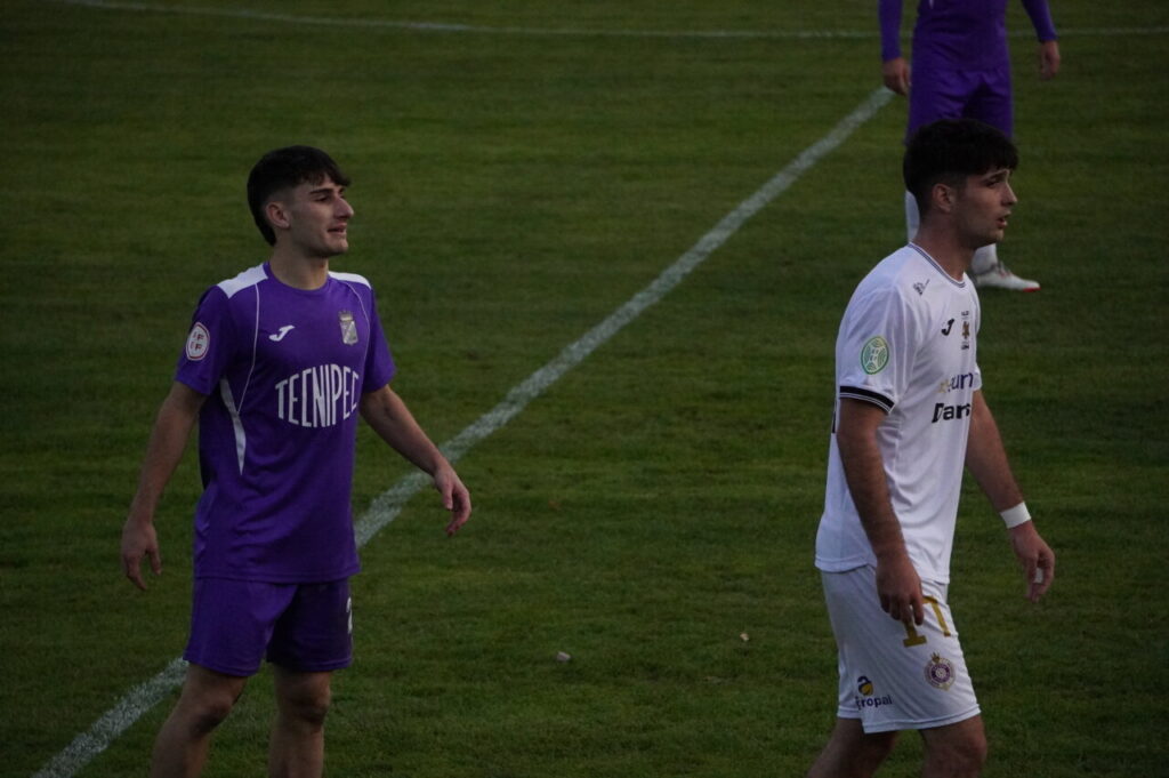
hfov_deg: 10.1
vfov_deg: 6.7
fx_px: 6619
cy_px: 389
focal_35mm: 204
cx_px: 584
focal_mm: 136
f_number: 5.6
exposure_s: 1/2500
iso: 6400
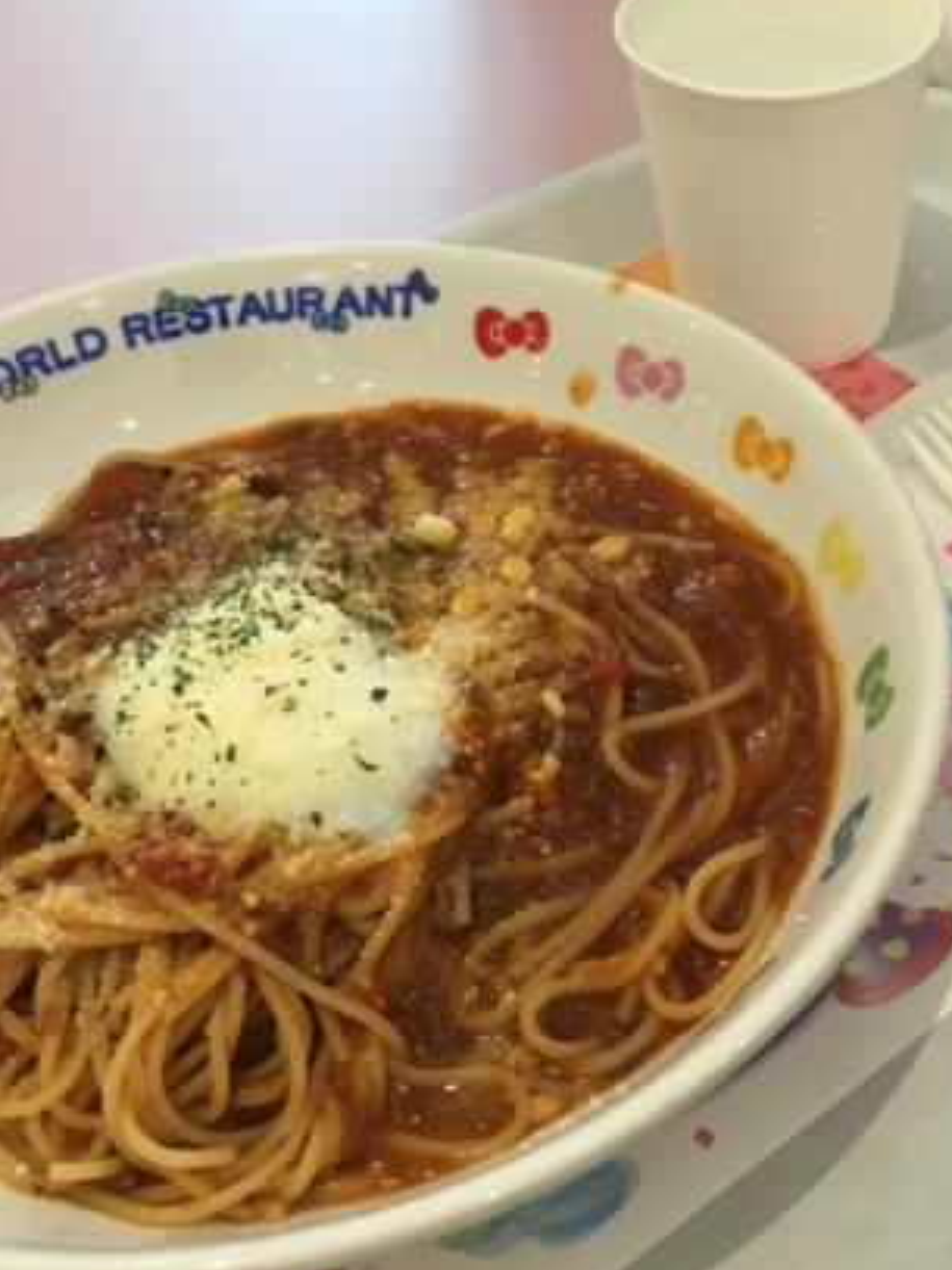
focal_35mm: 57
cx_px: 627
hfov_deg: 25.5
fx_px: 2091
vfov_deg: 33.5
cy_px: 412
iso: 32
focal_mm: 4.15
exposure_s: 1/40
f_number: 2.2
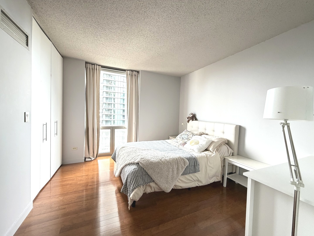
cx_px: 157
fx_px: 127
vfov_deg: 85.7
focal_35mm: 14
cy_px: 118
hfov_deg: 102.1
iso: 320
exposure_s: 1/96
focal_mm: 2.22
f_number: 2.2
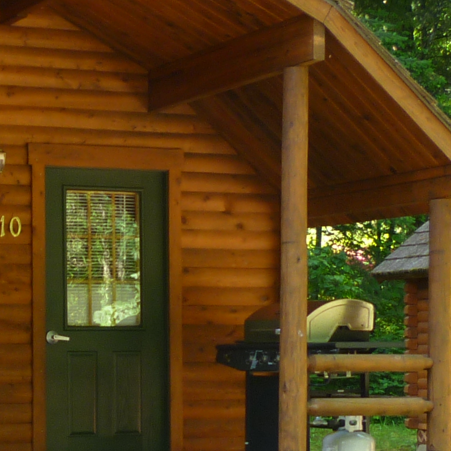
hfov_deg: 15.7
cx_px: -9
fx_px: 1607
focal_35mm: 109
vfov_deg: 15.8
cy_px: 391
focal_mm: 5.2
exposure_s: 1/30
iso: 80
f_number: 3.3
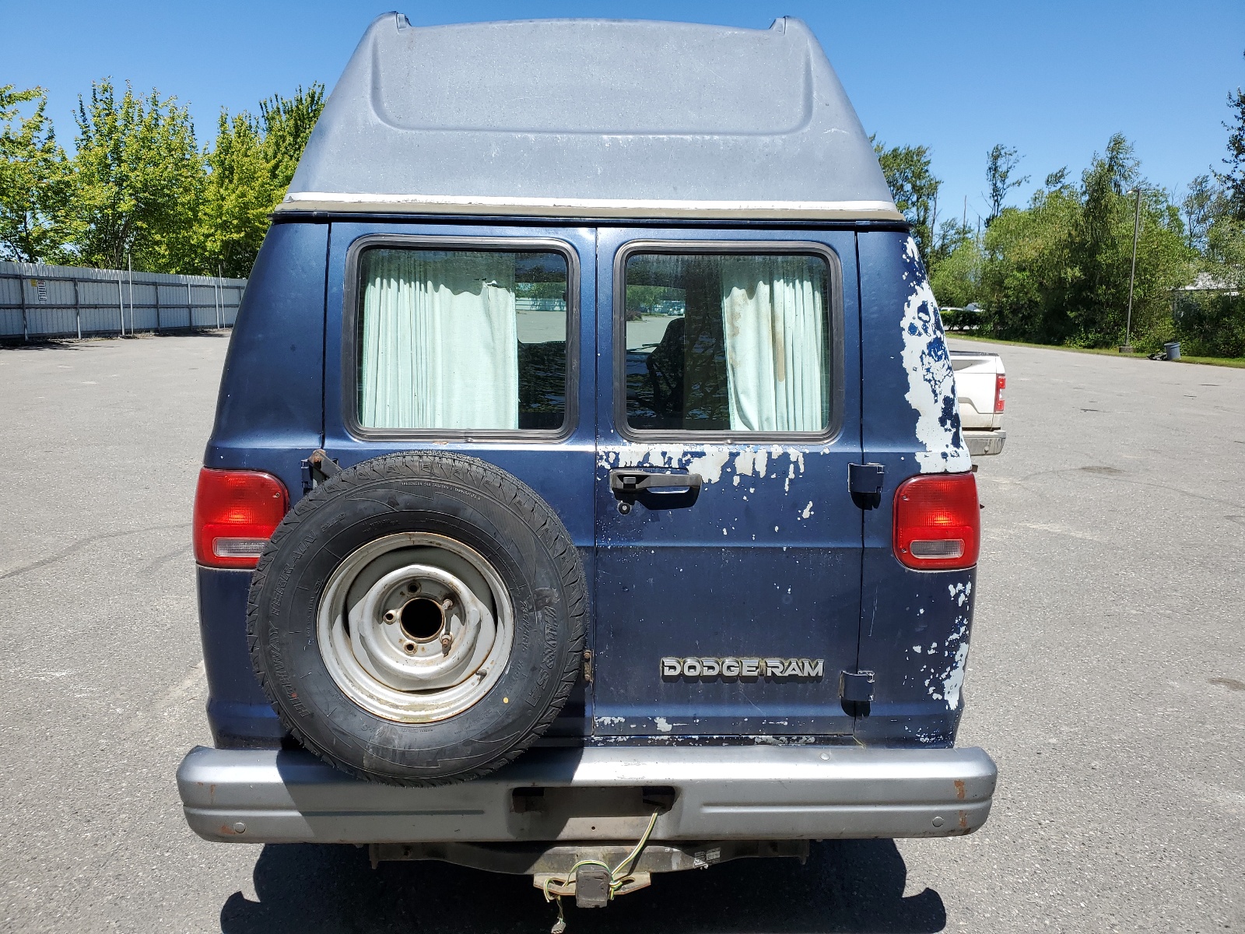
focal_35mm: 26
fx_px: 935
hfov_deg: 67.3
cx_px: 622
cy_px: 467
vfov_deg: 53.1
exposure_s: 1/3333
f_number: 1.5
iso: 50
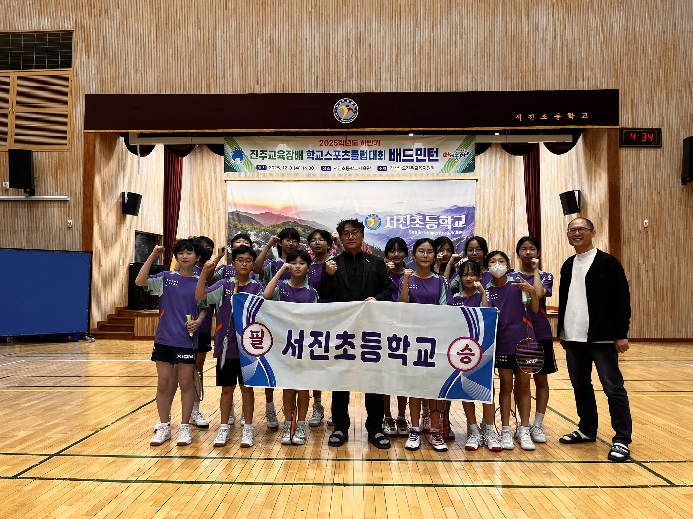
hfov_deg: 67.3
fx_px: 521
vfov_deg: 53.1
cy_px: 260
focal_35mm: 26
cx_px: 346
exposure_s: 1/60
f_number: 1.6
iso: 80
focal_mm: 5.1
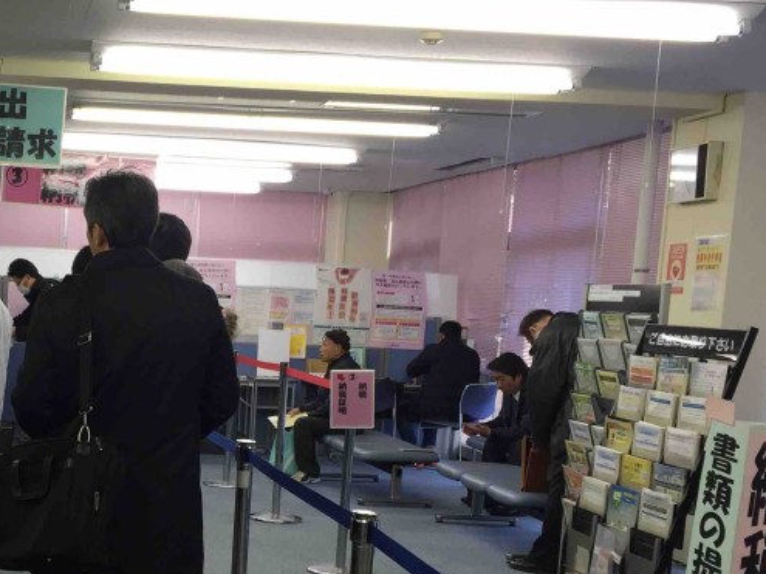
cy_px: 458
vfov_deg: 24.0
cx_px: 67
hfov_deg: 30.7
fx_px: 1327
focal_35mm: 60
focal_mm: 4.15
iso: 50
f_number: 2.2
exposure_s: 1/100
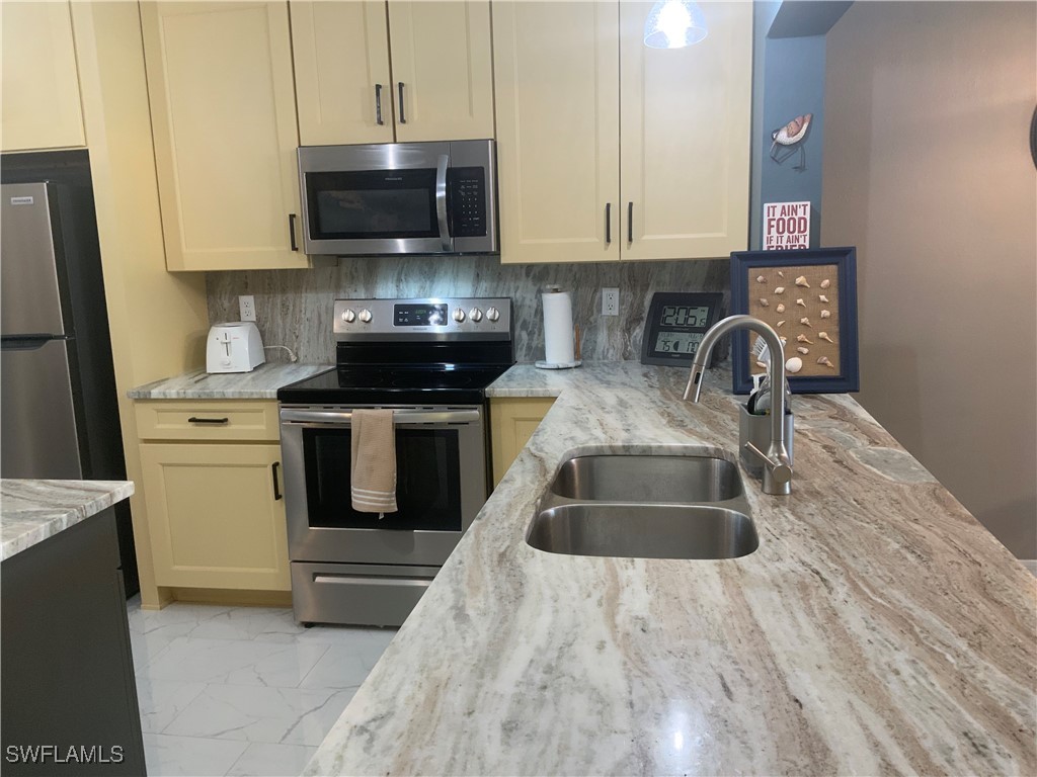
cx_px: 518
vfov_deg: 48.2
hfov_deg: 61.7
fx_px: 869
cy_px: 388
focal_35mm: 29
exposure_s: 1/60
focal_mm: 3
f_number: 1.8
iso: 80
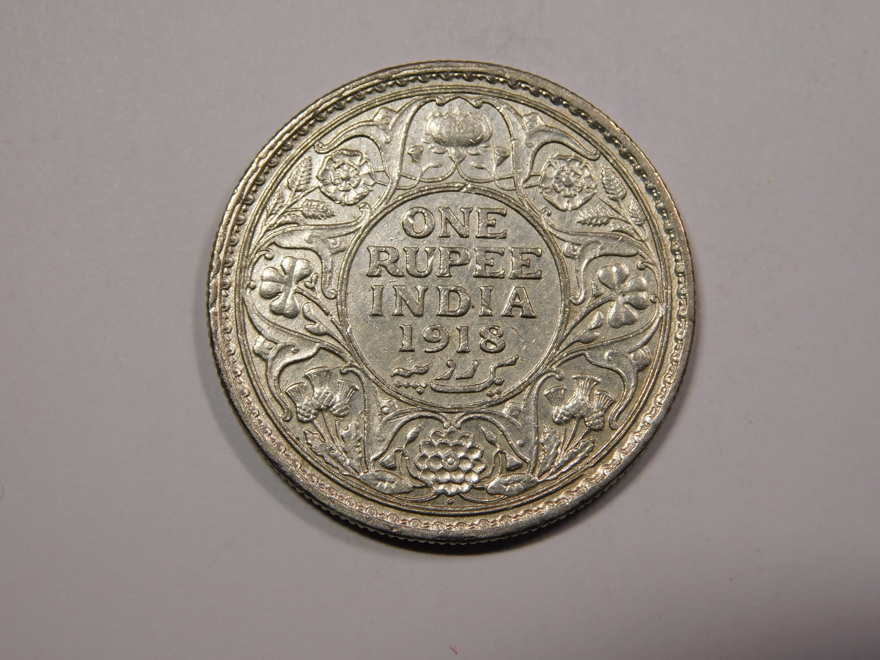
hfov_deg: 21.5
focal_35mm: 91
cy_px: 330
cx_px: 440
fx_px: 2313
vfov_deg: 16.2
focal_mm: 16.1
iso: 125
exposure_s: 1/100
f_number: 4.5
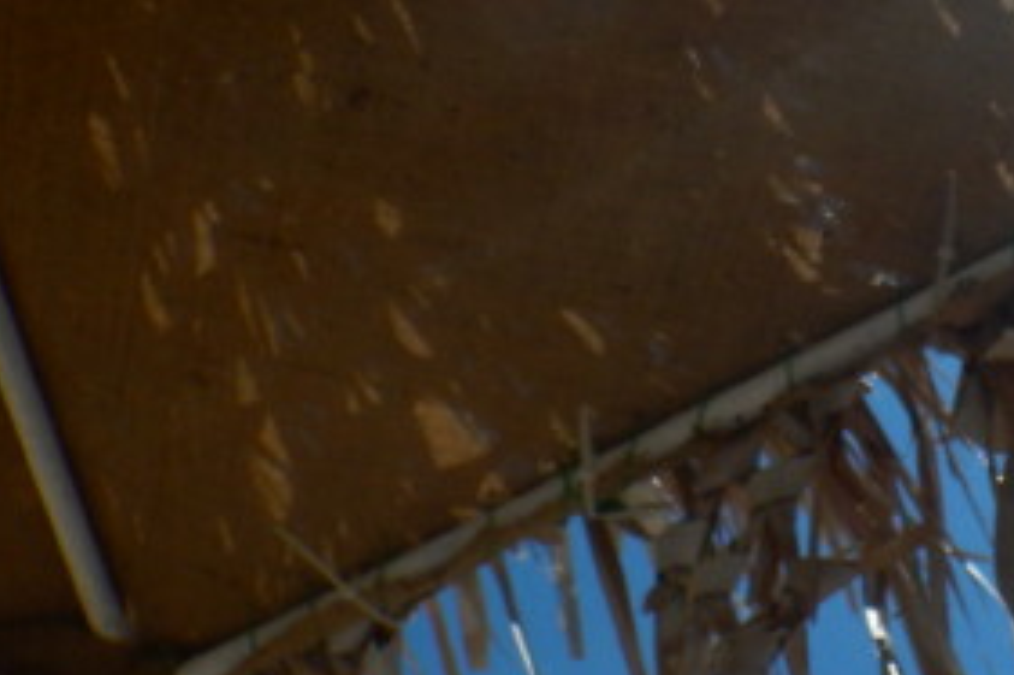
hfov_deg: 24.3
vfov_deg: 17.0
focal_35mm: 80
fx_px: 2252
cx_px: 1003
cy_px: 233
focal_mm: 4.3
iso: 125
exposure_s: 1/800
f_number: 8.2
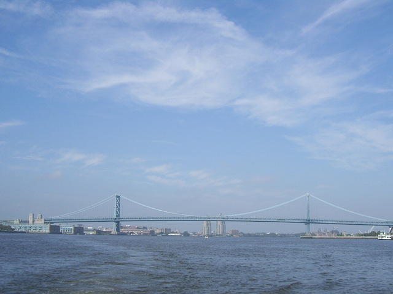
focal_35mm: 45
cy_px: 147
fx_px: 511
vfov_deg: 32.2
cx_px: 196
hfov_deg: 42.1
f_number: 5.6
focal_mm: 7.6
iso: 80
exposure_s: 1/800
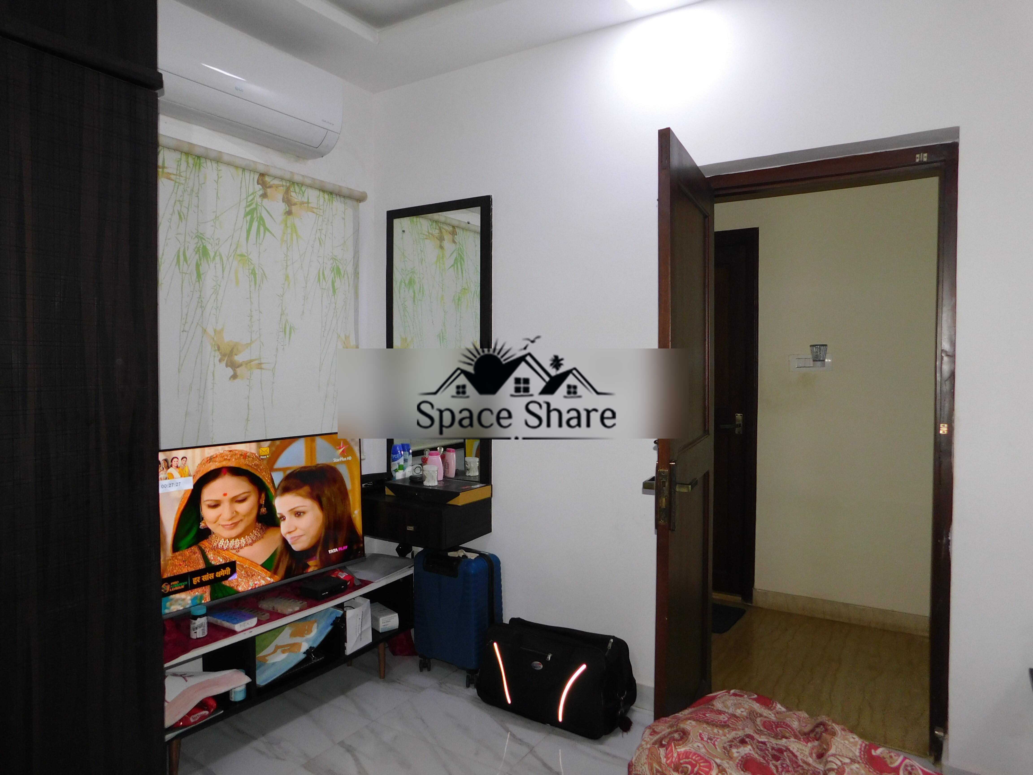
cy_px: 388
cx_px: 516
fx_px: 686
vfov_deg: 58.9
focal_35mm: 23
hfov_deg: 73.9
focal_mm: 4
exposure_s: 1/30
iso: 200
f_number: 3
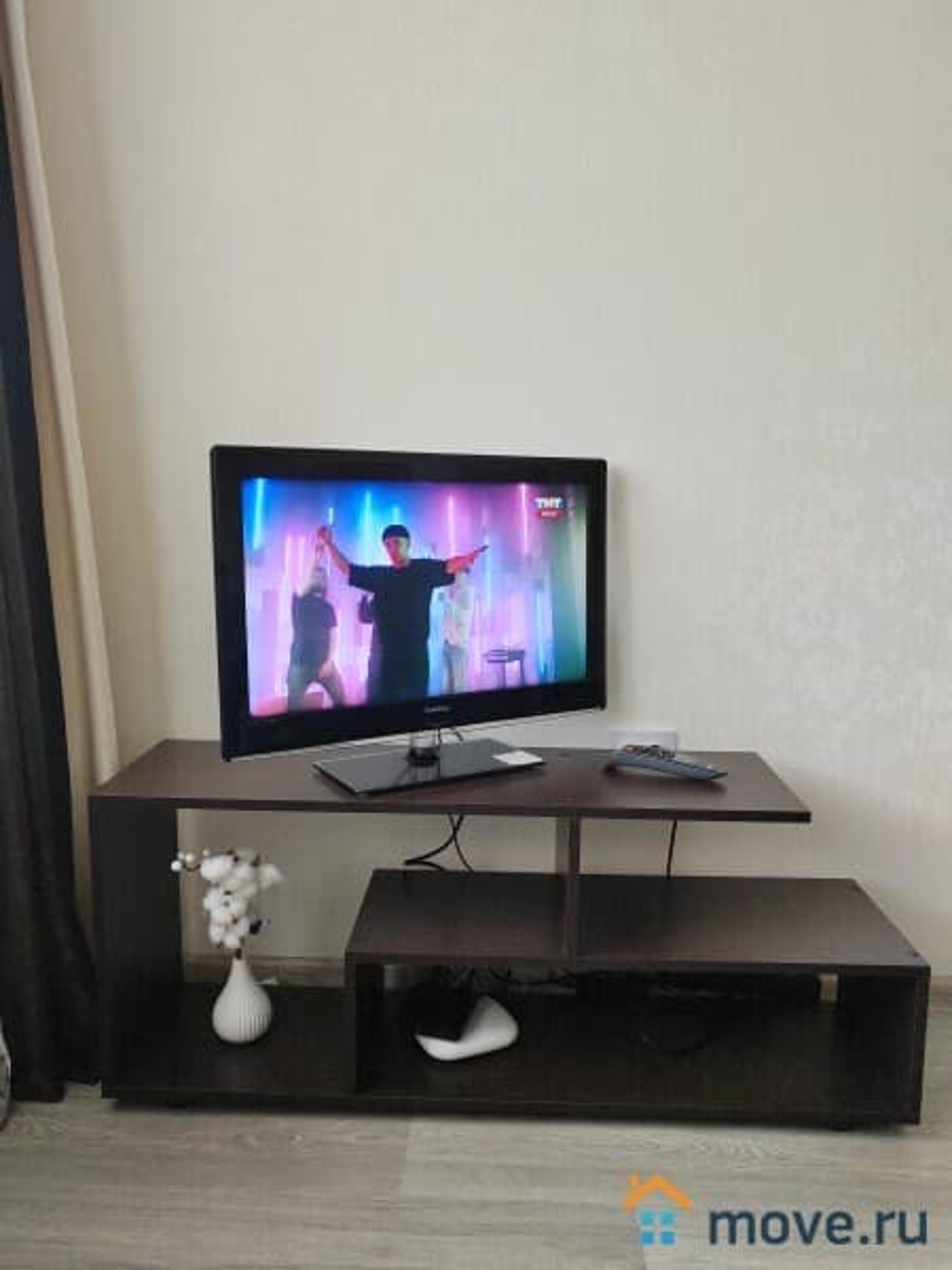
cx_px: 476
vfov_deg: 65.3
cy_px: 635
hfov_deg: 51.4
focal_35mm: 27
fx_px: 990
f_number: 1.9
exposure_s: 1/50
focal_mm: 5.52
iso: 500
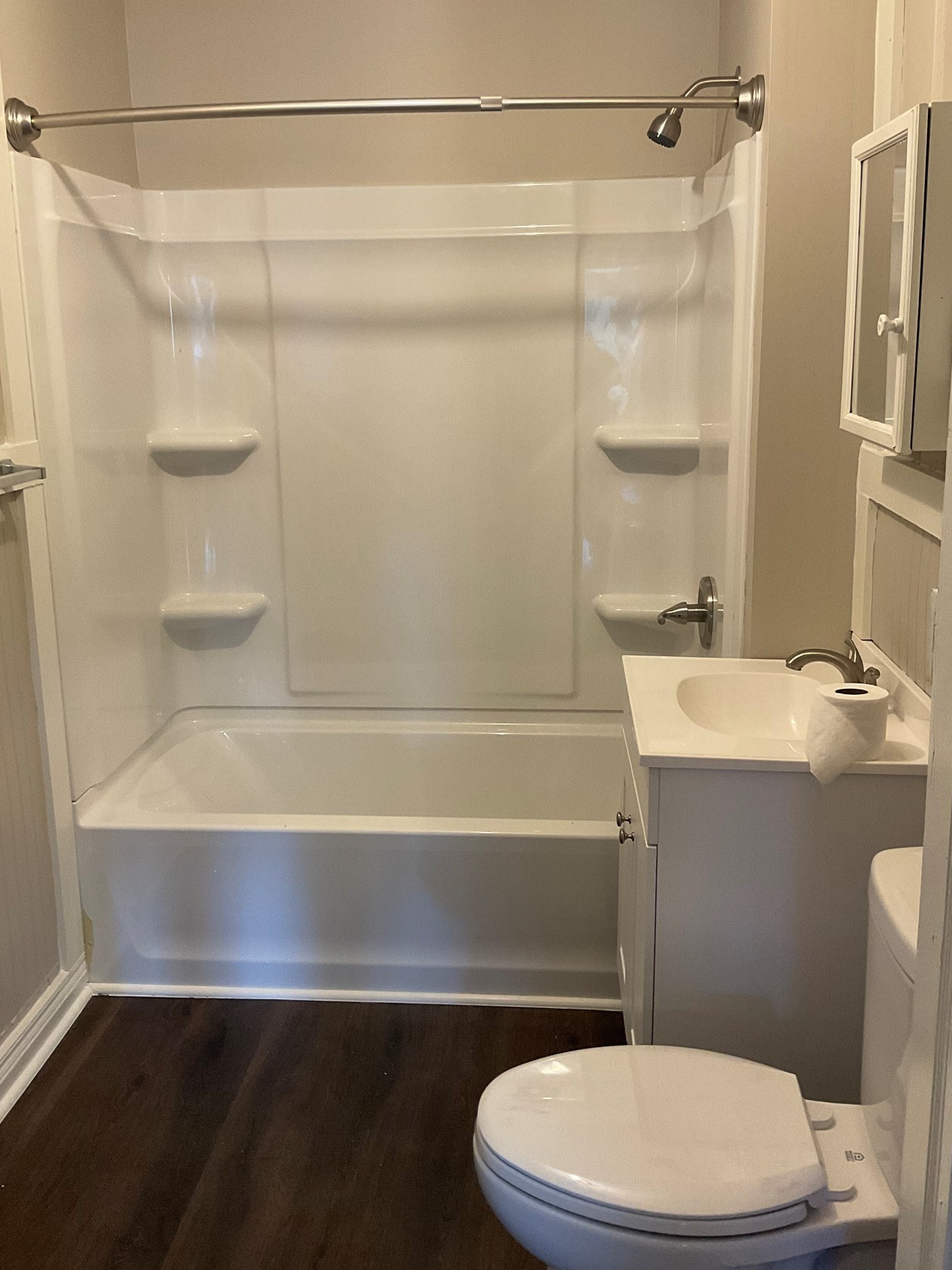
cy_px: 598
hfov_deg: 42.9
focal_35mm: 33
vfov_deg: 55.3
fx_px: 1210
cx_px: 460
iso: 100
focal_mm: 3
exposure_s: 1/60
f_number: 1.8
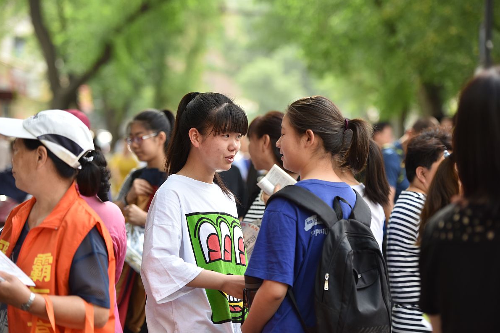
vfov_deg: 11.7
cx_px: 248
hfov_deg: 17.5
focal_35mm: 117
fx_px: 1625
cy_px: 168
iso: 400
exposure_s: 1/640
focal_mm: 116
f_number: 2.8
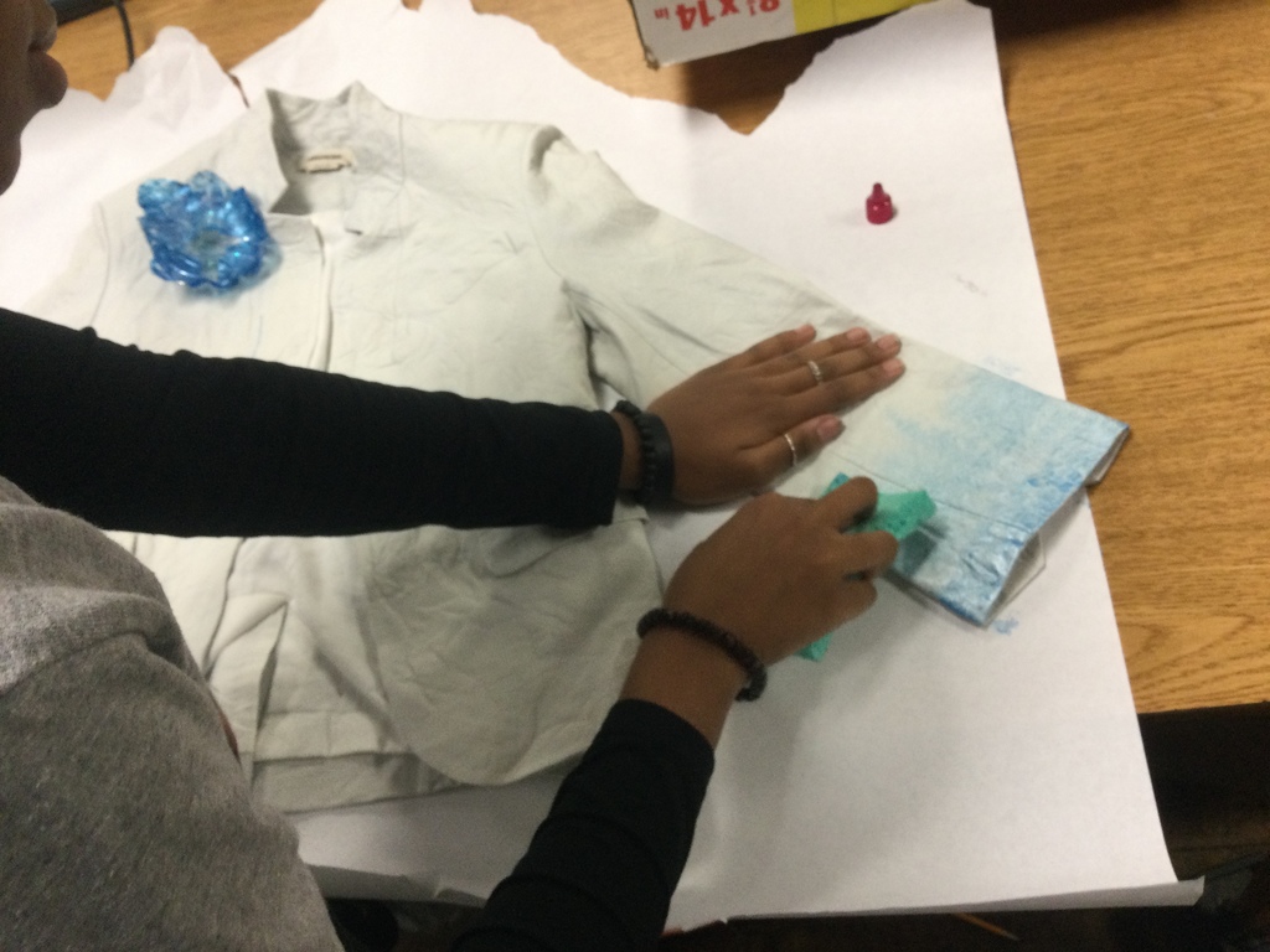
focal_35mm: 31
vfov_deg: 45.4
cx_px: 635
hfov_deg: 58.4
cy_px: 476
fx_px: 1137
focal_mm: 3.3
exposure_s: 1/30
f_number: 2.4
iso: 100
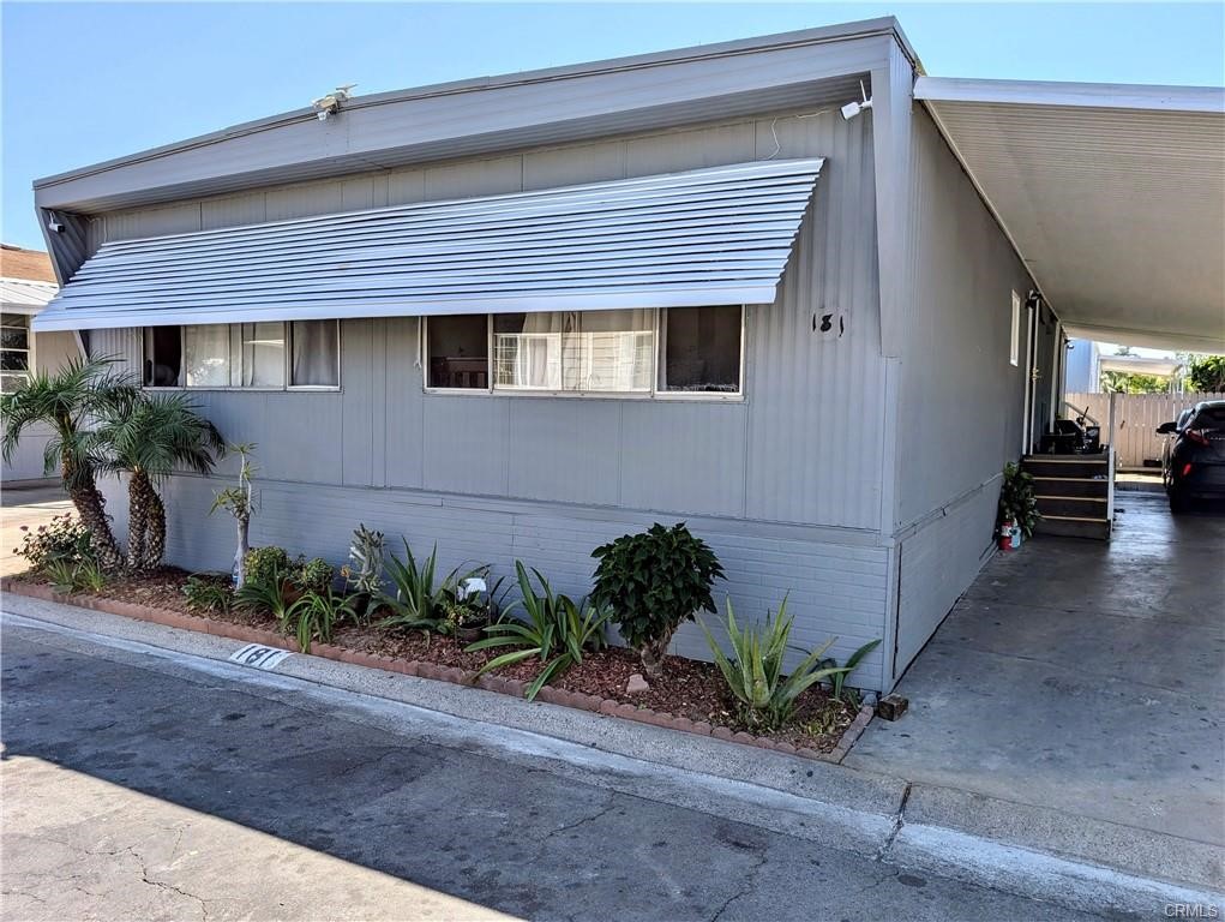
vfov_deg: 56.9
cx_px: 612
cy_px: 461
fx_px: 850
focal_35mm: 24
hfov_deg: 71.5
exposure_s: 1/752
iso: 21
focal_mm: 6.9
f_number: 1.68
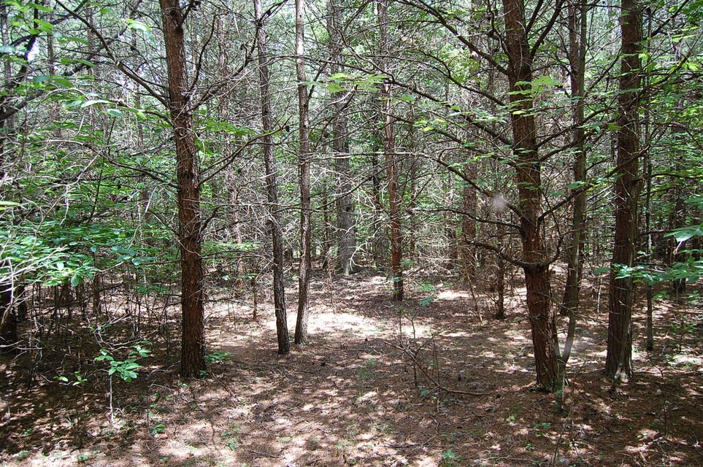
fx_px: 527
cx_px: 352
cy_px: 234
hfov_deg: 67.4
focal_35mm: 27
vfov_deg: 47.8
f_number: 4.5
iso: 400
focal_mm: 18
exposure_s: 1/80
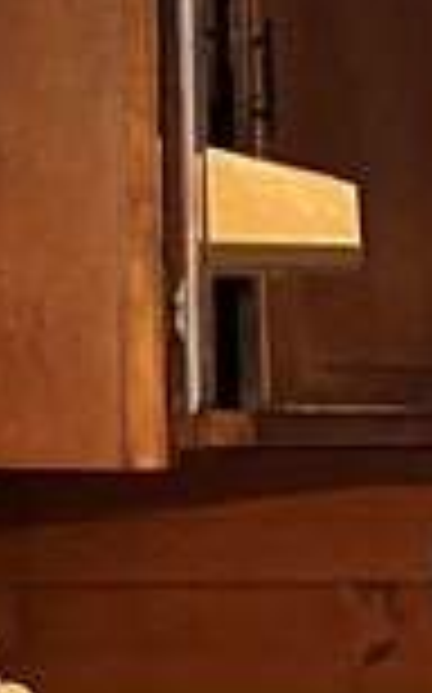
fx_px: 3454
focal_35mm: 183
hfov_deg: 5.6
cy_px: 666
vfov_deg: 11.4
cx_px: 2061
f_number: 1.6
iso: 500
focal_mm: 5.1
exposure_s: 1/60
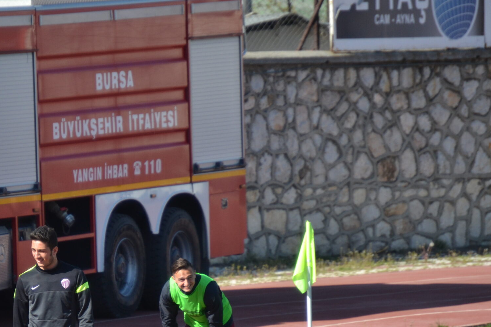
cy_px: 226
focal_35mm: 515
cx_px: 134
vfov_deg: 2.7
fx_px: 7023
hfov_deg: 4.0
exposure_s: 1/1000
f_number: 5.6
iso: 400
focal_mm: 200
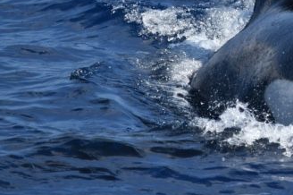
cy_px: -36
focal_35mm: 1221
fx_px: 9927
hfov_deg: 1.7
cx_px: 343
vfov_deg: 1.1
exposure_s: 1/8000
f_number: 6.3
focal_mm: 500
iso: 1100
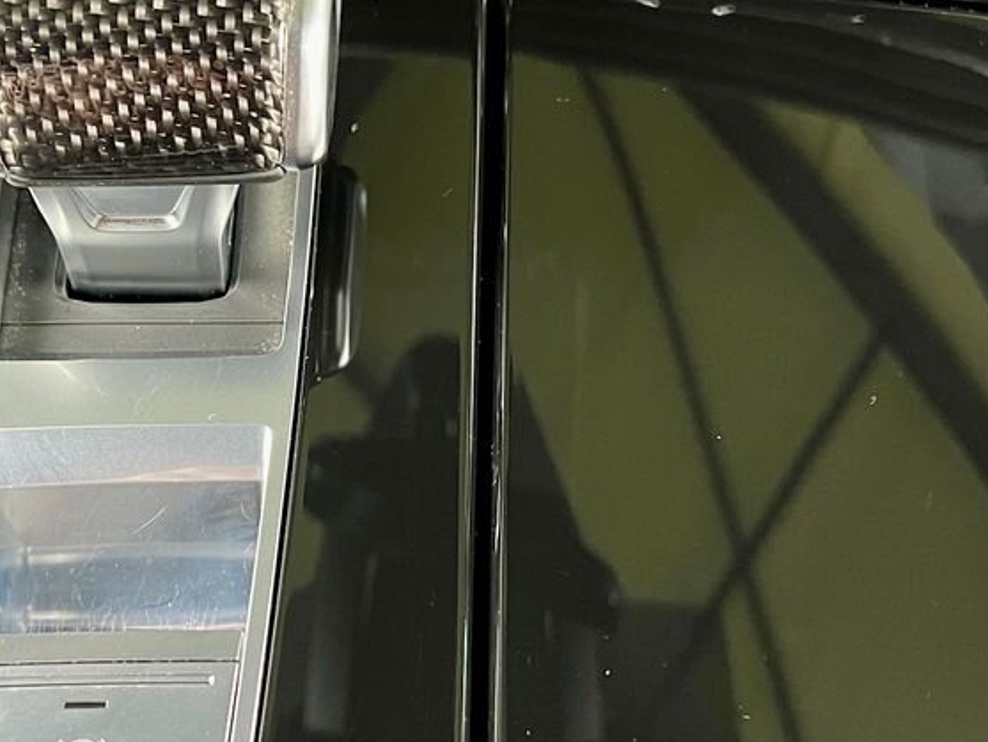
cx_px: 438
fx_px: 1599
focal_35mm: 56
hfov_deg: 34.3
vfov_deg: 26.1
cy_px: 401
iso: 500
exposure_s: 1/50
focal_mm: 5.7
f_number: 1.5
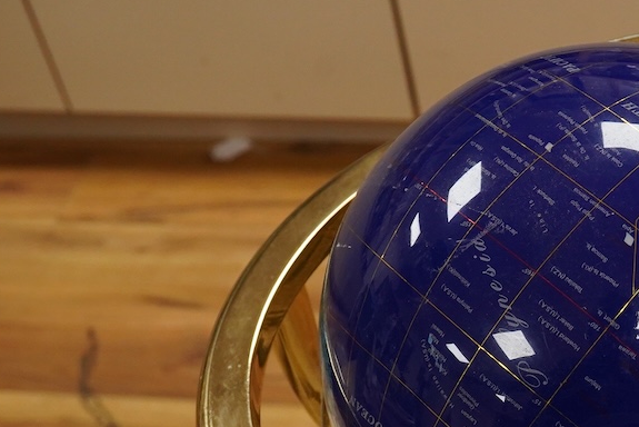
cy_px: 409
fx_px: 1563
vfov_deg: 15.3
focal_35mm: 88
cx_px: 591
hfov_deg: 22.5
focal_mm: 30
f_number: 11
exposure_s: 1/160
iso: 2500
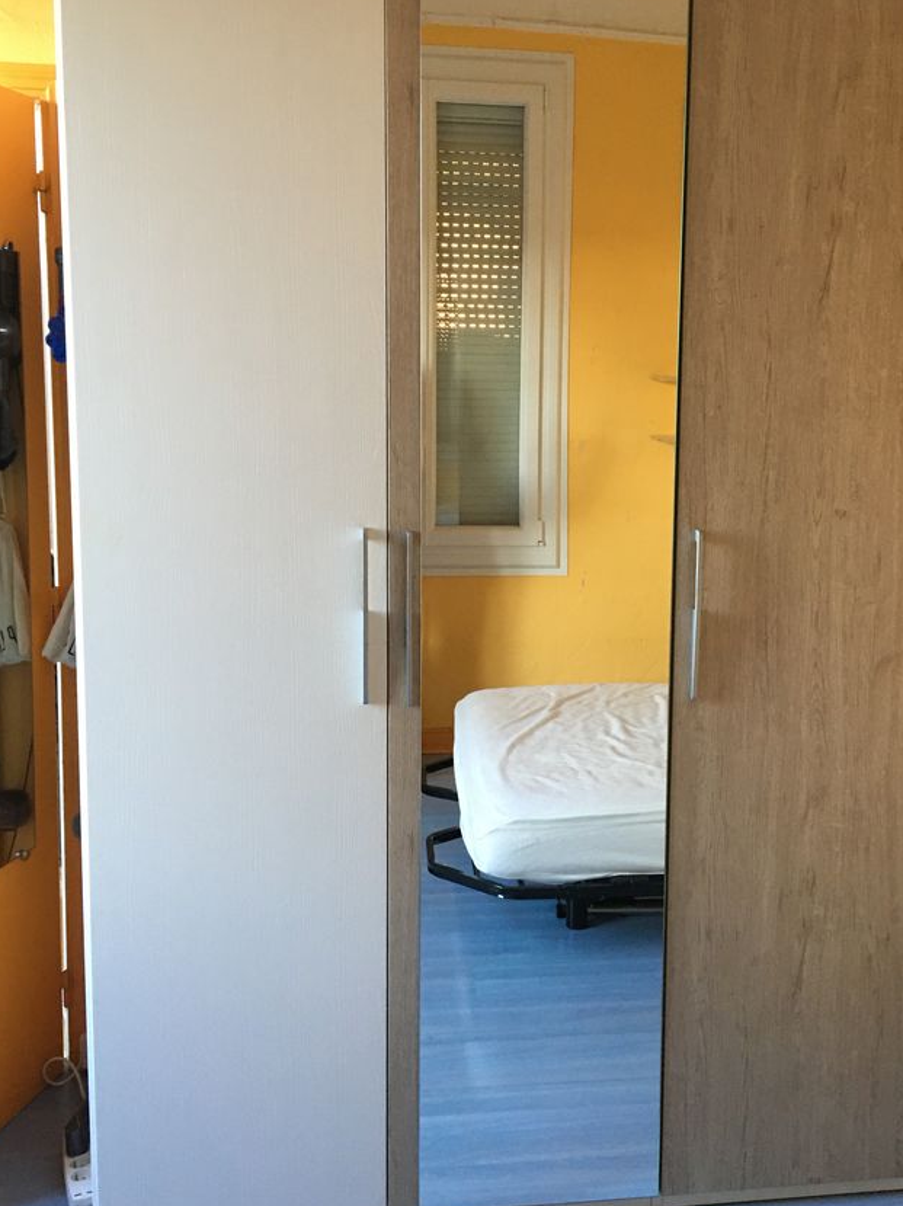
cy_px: 551
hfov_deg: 40.5
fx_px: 1218
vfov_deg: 52.6
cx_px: 531
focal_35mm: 35
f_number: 2.2
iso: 100
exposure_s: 1/17
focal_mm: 4.15
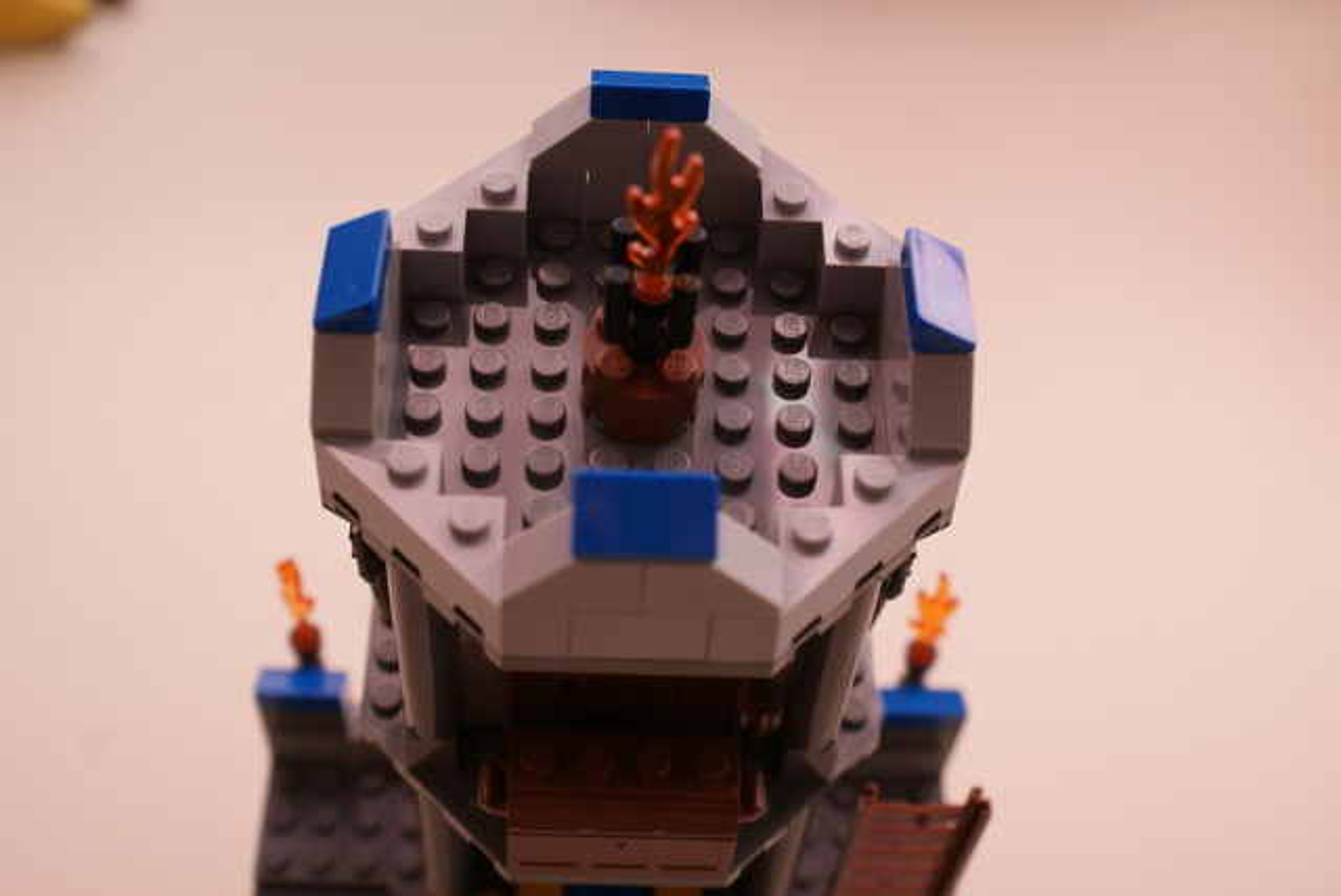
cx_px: 670
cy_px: 448
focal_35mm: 45
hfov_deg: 43.6
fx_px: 1678
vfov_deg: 29.9
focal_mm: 30
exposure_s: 1/60
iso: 100
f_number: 5
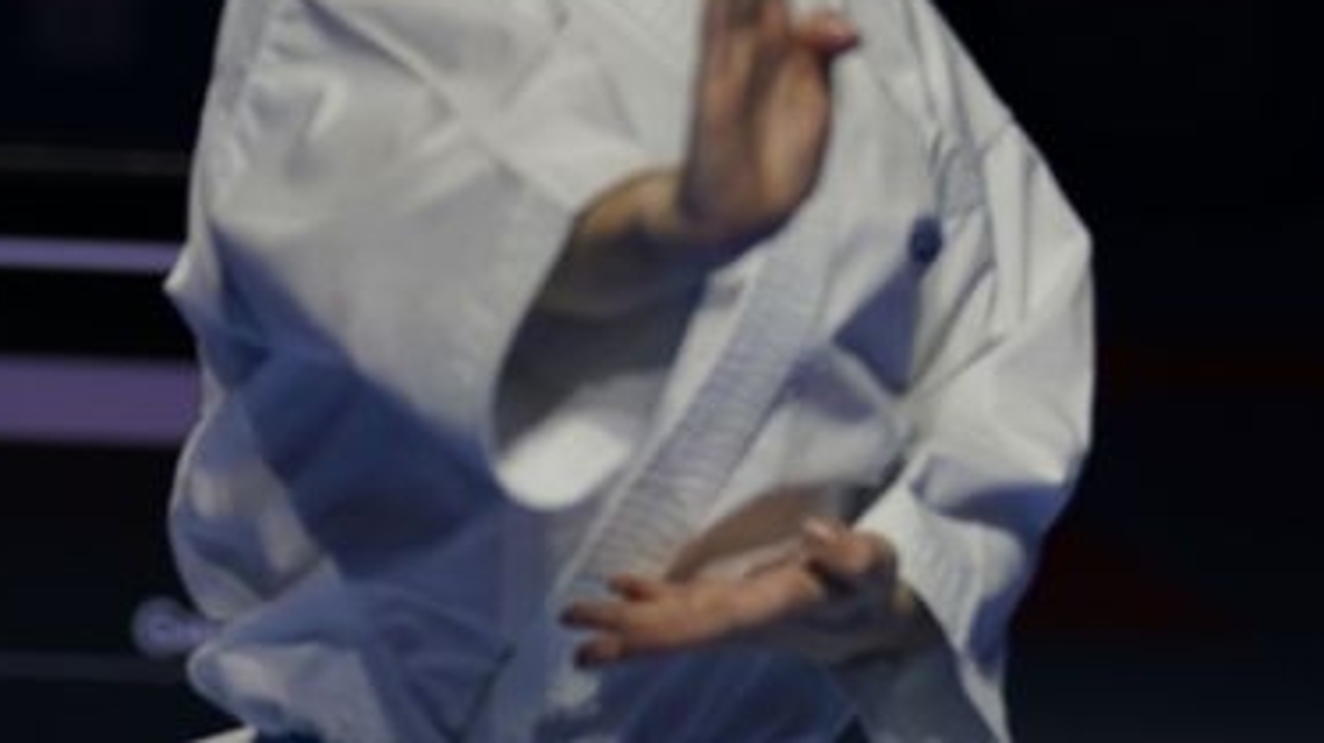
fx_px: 16528
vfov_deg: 2.6
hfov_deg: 4.6
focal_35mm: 471
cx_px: 687
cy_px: 771
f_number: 2.8
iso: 200
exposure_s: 1/500
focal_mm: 140
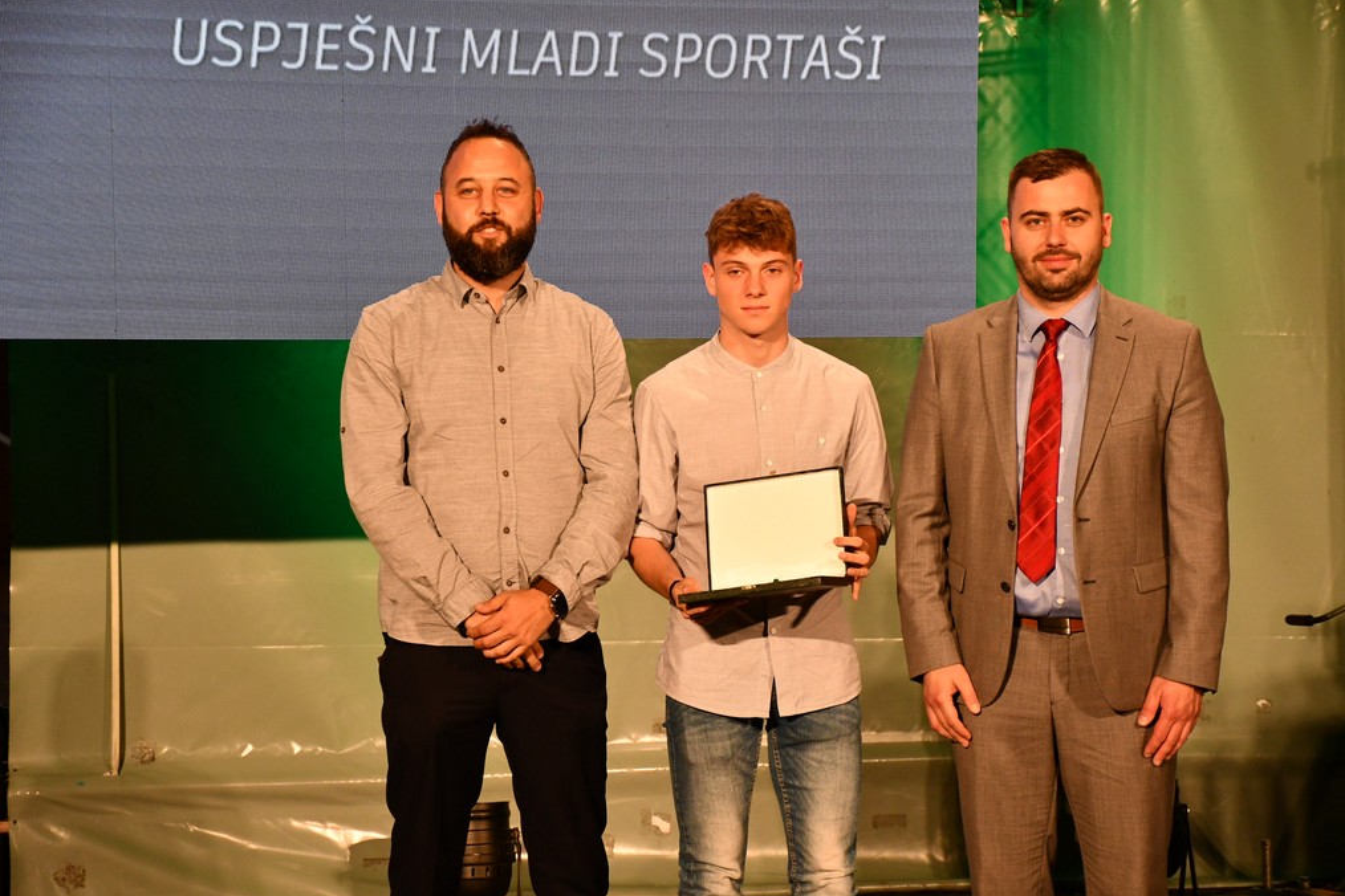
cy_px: 449
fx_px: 3736
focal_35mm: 100
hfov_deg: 20.4
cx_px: 676
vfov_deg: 13.7
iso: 1400
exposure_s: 1/250
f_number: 5
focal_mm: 66
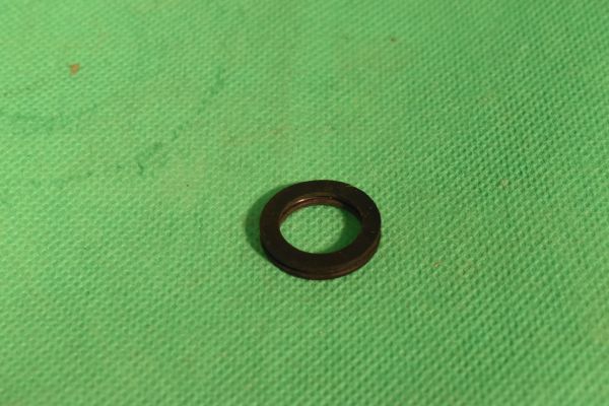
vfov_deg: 16.6
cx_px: 304
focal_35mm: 82
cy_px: 203
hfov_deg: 24.6
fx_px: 1396
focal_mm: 55
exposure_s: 1/100
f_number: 13
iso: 2200
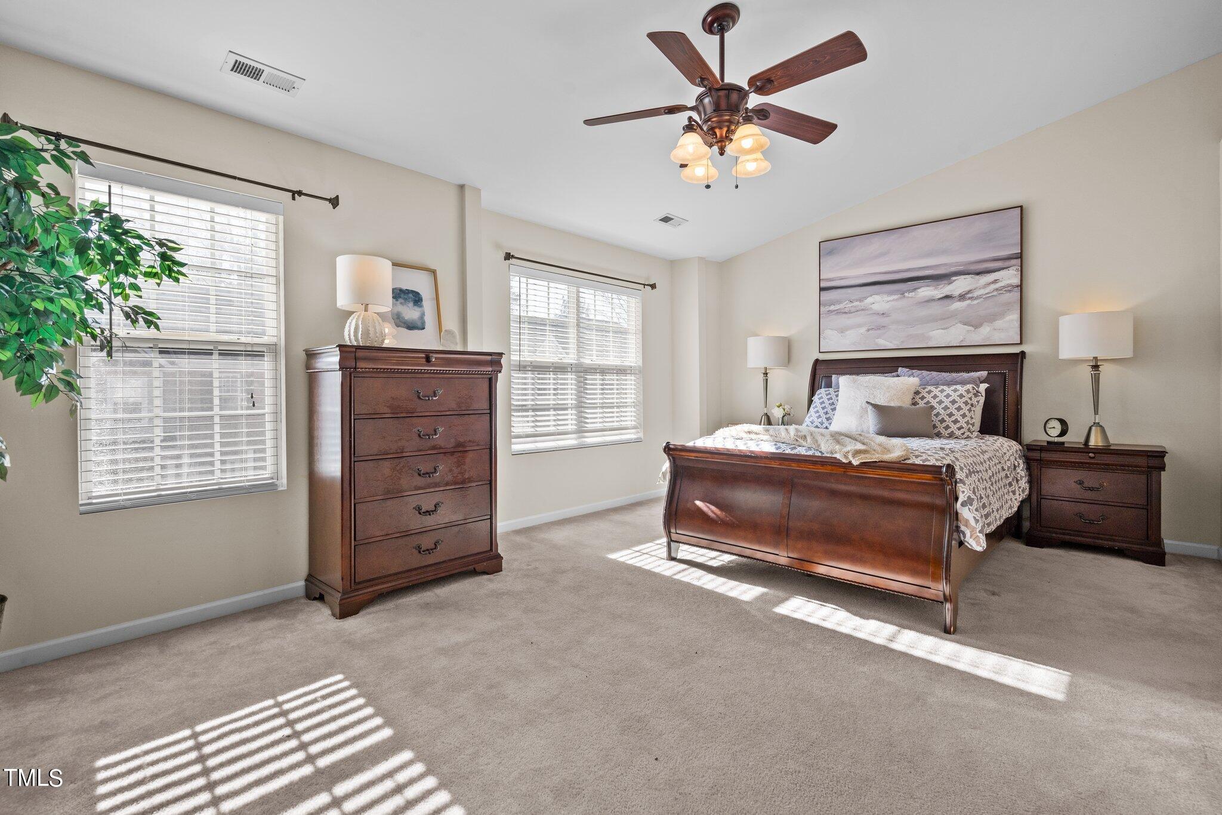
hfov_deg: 96.7
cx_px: 611
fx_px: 543
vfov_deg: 73.7
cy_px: 408
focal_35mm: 16
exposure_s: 1/20
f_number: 8
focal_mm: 16
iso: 400
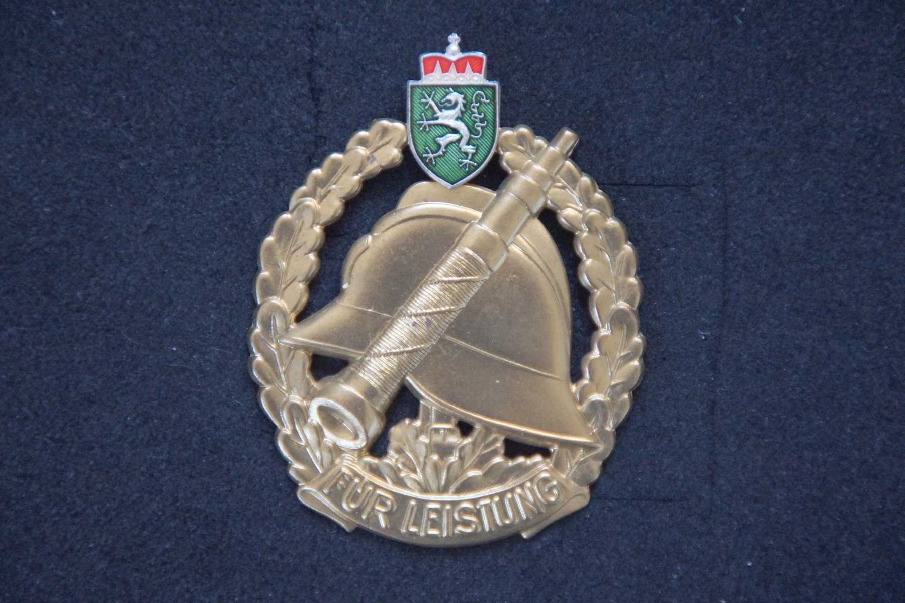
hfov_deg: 6.9
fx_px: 7541
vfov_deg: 4.6
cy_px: 302
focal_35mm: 300
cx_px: 452
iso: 1600
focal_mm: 200
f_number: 6.3
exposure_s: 1/50
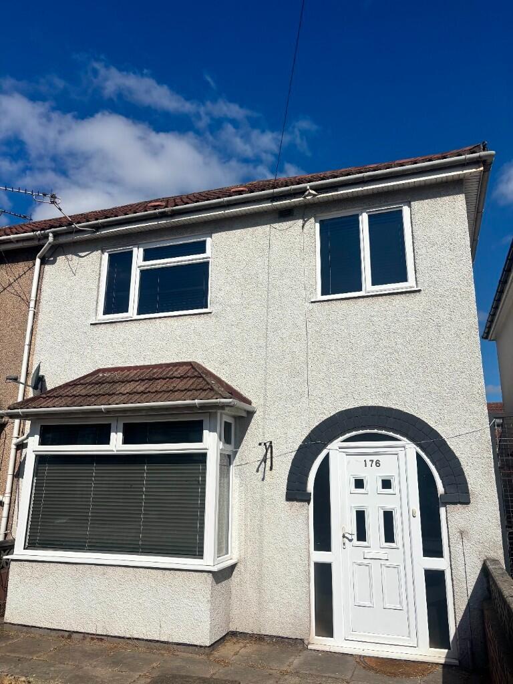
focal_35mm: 26
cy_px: 342
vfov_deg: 67.3
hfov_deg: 53.1
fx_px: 514
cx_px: 256
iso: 50
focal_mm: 5.96
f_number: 1.6
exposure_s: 1/10989
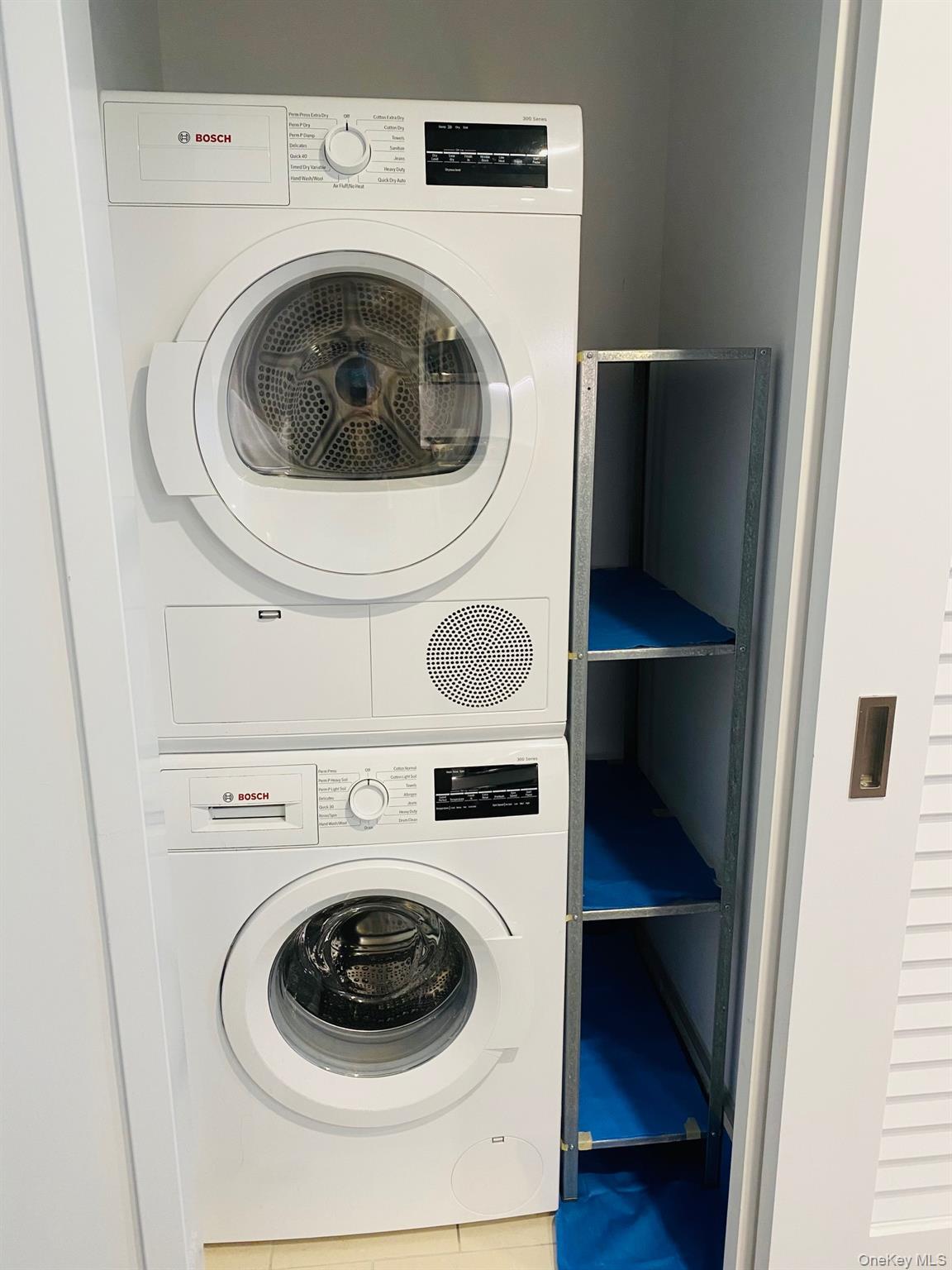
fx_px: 953
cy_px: 635
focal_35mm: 26
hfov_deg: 53.1
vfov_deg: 67.3
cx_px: 476
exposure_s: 1/55
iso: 125
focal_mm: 4.25
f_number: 1.8
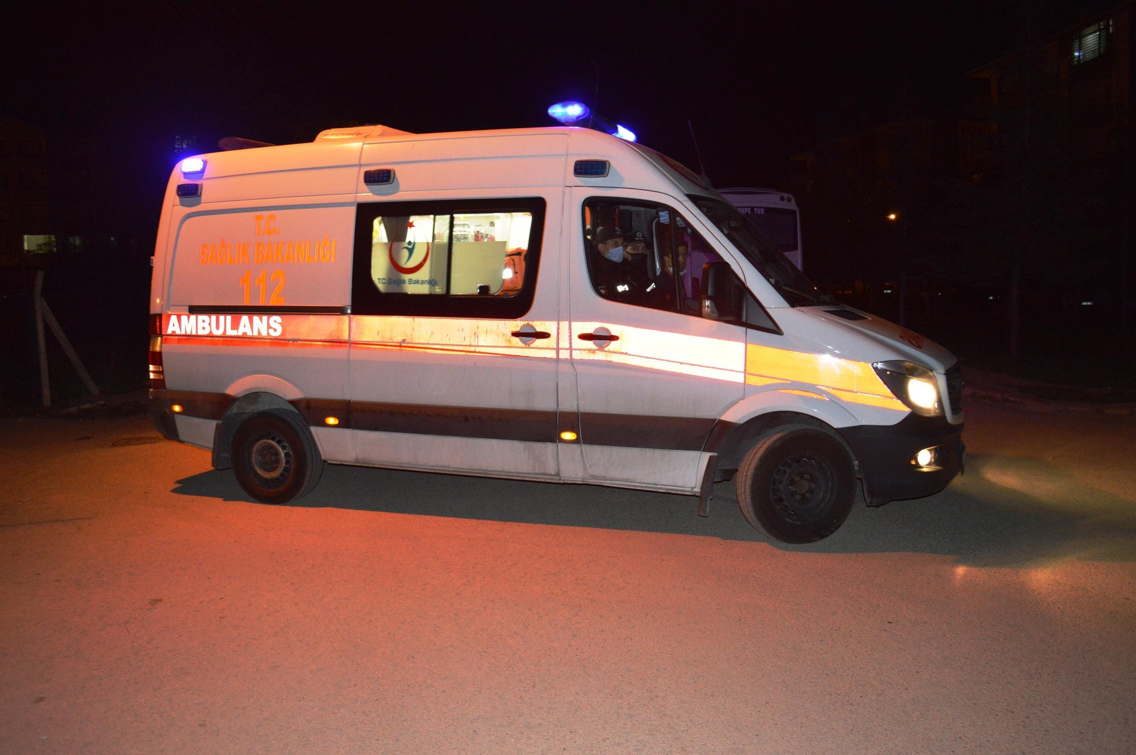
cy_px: 378
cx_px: 568
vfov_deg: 47.8
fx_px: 851
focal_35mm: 27
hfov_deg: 67.4
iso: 1400
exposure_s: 1/60
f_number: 3.5
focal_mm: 18
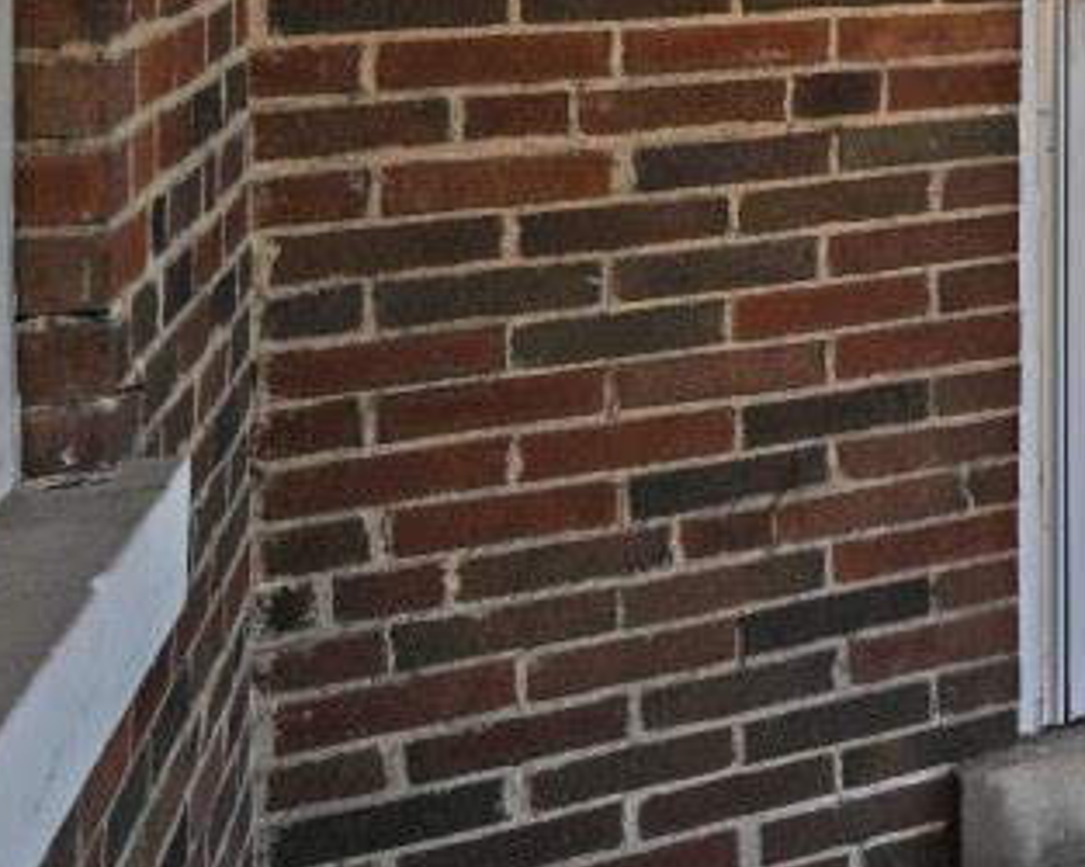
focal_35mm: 63
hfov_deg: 17.9
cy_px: -163
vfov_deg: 22.4
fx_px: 2022
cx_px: 2277
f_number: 5.6
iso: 100
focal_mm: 14
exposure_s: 1/125
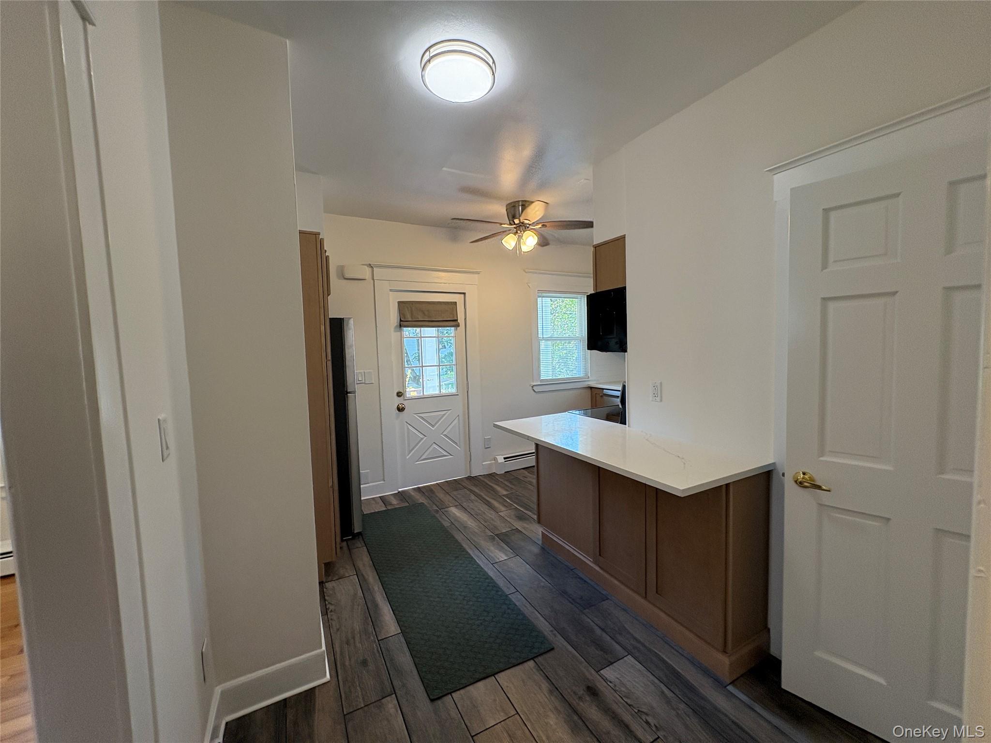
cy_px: 372
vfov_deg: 85.7
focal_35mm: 14
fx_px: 401
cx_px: 496
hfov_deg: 102.1
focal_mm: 2.22
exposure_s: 1/120
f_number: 2.2
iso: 125
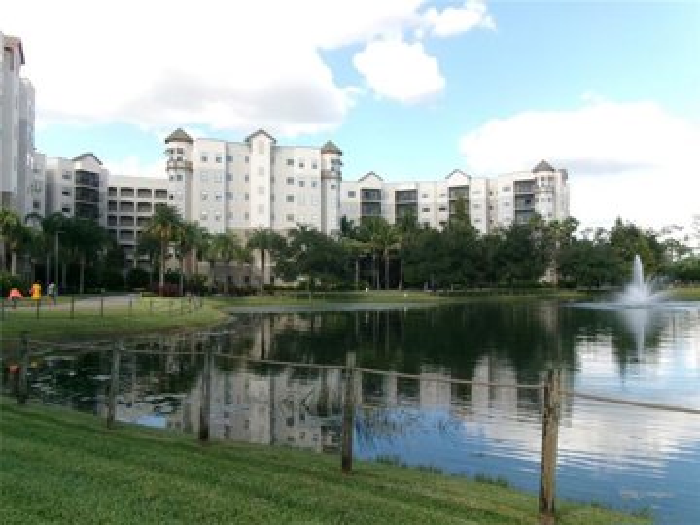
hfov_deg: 63.4
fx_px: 566
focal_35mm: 28
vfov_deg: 49.7
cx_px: 350
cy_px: 262
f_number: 10.8
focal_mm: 5.1
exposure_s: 1/52
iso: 100
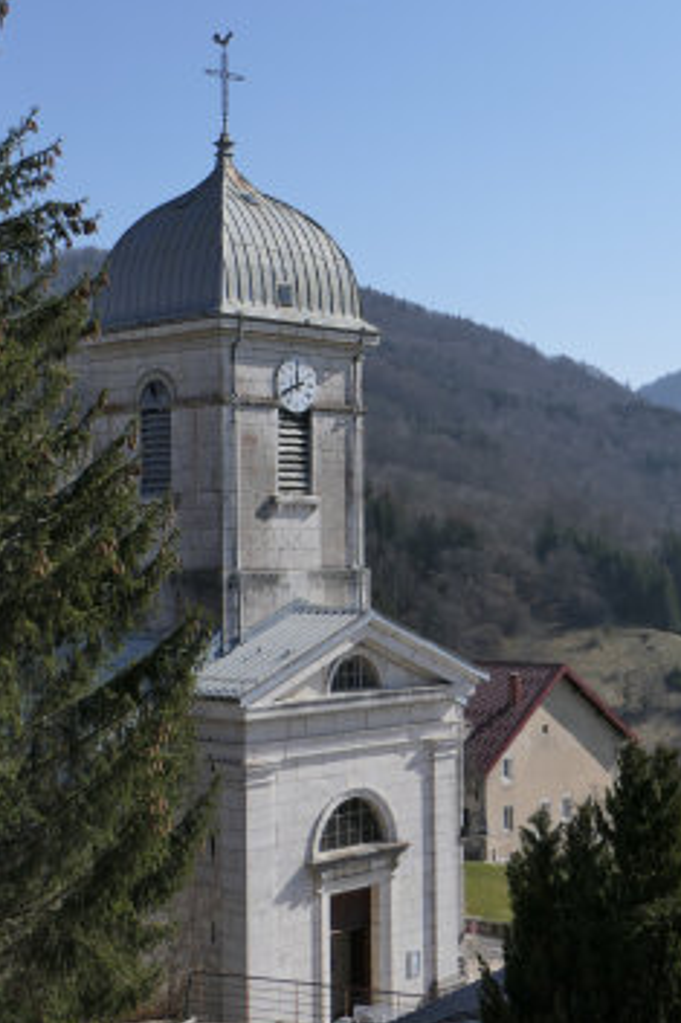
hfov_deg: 26.4
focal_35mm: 51
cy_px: 394
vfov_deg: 38.7
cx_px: 248
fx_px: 1448
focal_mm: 13.2
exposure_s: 1/1600
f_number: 4
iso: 125
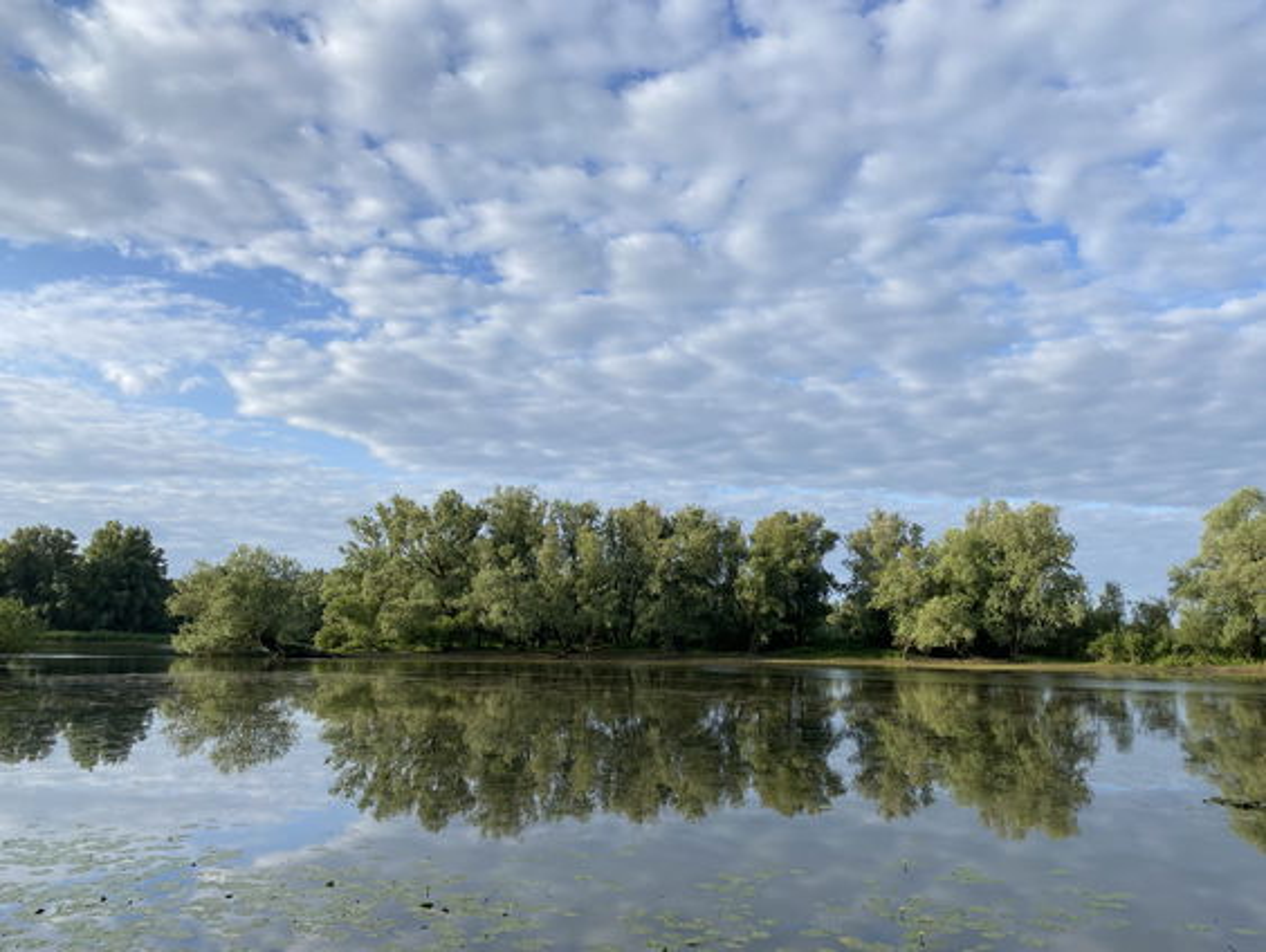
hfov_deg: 67.3
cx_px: 633
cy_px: 476
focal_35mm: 26
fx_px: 952
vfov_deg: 53.1
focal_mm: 4.25
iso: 32
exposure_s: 1/2141
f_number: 1.8
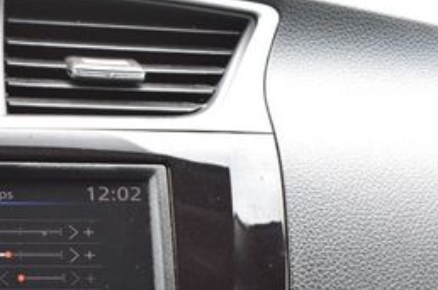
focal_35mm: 82
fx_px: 996
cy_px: 300
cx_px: -41
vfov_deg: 16.2
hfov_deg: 23.3
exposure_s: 1/30
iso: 400
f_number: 7.1
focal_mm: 22
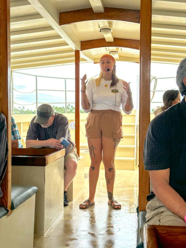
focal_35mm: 48
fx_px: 344
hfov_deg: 30.3
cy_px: 124
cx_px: 93
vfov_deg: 39.7
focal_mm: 6.86
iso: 50
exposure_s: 1/250
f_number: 1.8
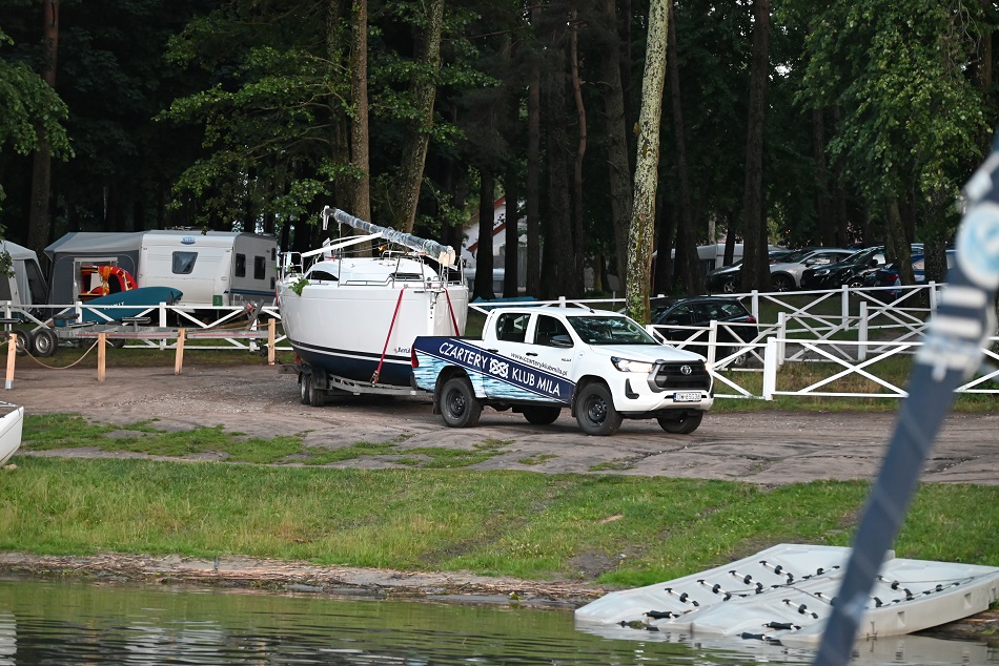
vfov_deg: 12.2
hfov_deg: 18.3
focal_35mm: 112
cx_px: 500
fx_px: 3109
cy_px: 333
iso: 3200
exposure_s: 1/250
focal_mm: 112
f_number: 4.8
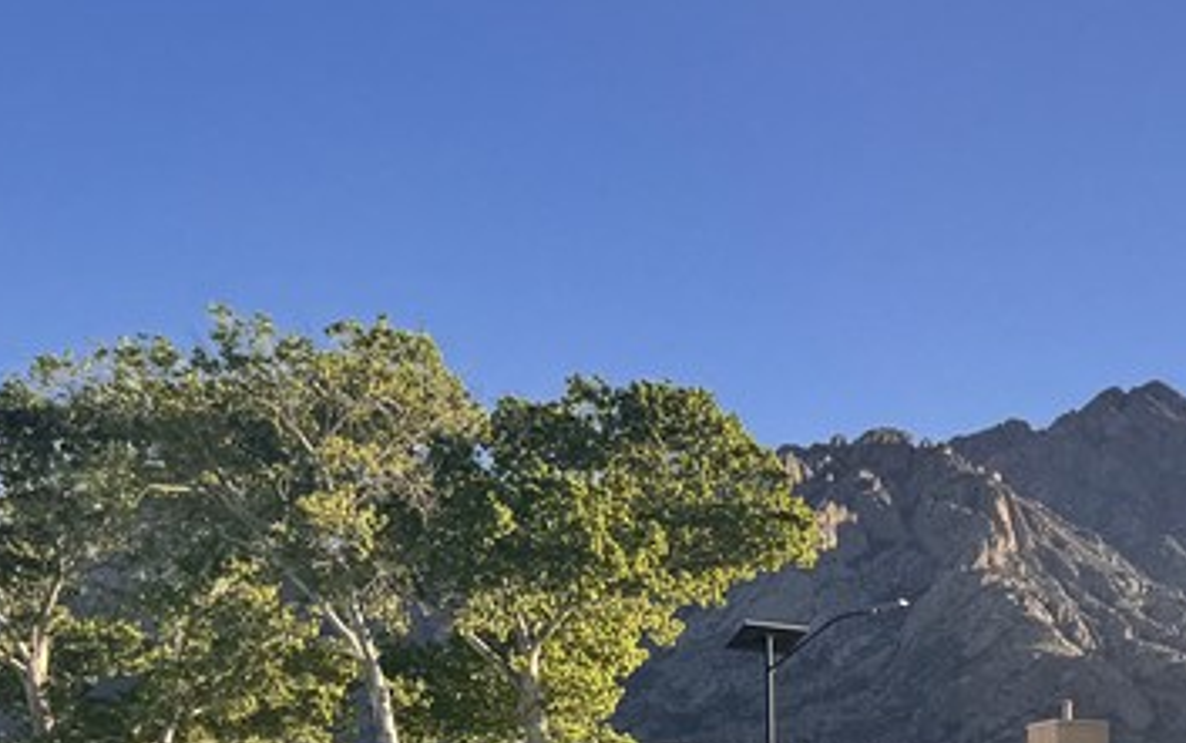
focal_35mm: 72
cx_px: 1414
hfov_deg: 25.7
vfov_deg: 16.7
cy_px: 1059
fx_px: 2328
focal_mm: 6.76
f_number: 1.78
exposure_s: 1/2331
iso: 80
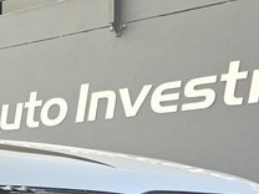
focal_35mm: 113
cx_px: -86
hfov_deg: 16.4
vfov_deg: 12.8
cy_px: 231
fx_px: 845
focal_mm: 6.25
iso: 16
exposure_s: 1/52.5
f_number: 1.7
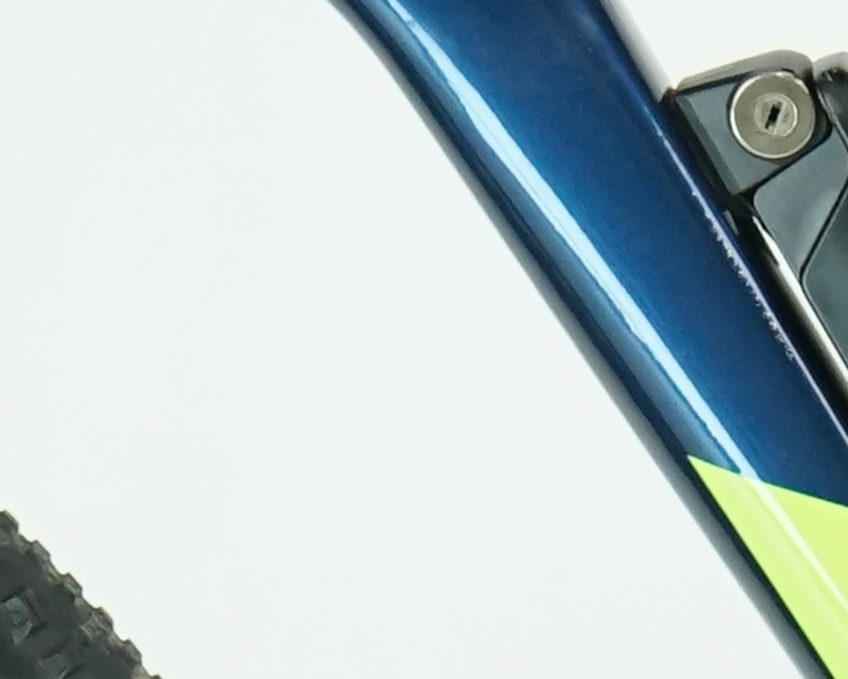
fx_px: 10420
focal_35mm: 415
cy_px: 650
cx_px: 1298
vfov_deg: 3.7
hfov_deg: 4.6
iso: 1600
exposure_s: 1/200
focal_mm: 50
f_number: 5.6
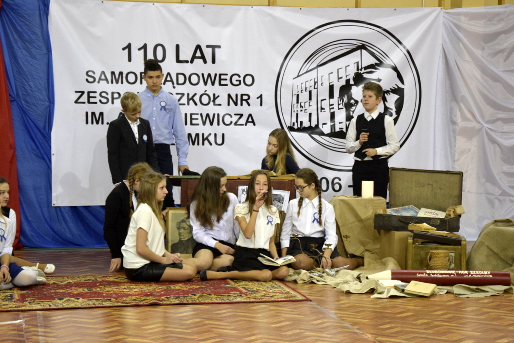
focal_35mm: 87
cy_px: 172
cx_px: 257
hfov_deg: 23.4
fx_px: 1242
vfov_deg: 15.7
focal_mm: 58
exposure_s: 1/80
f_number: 5
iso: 1600
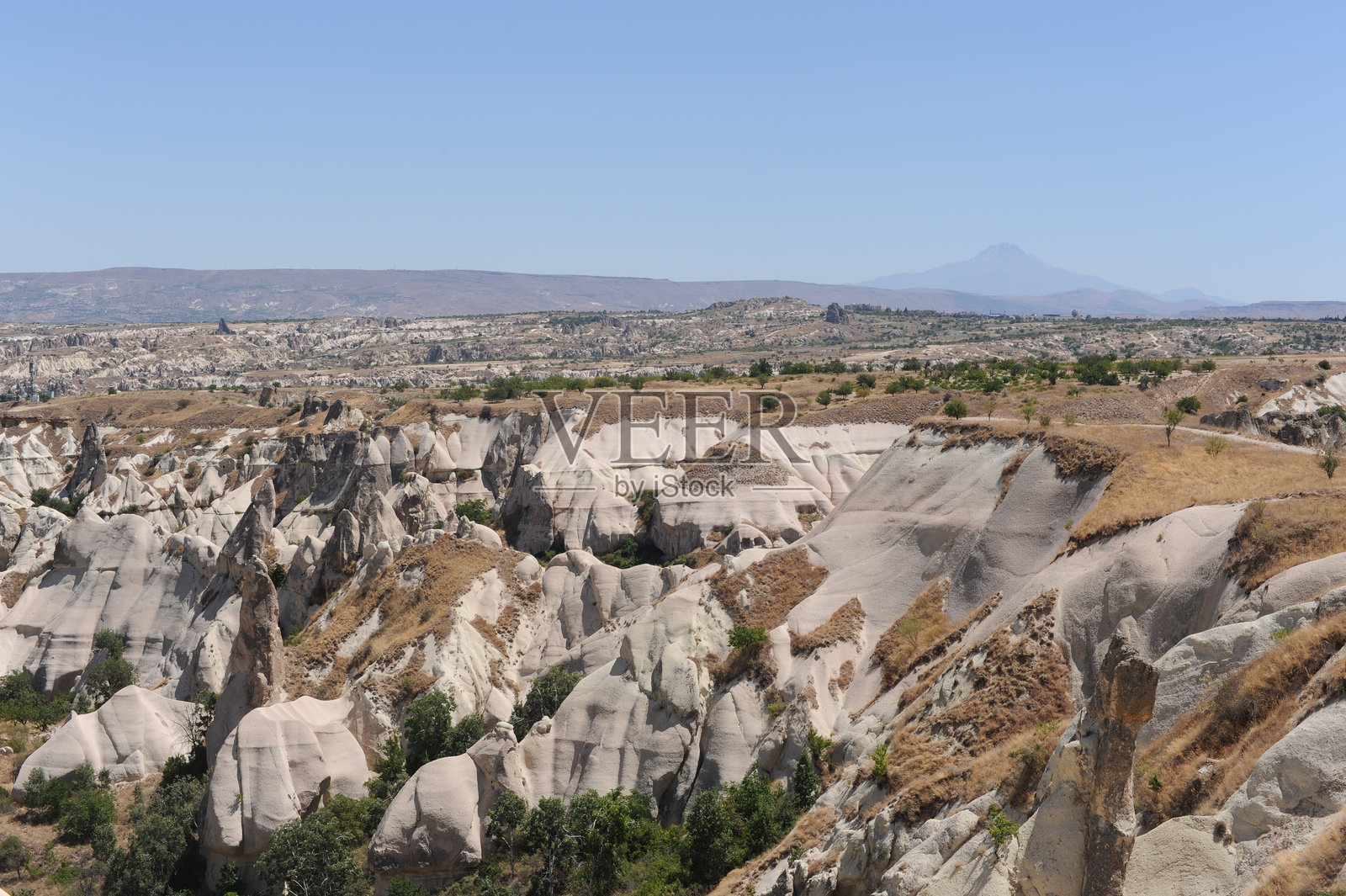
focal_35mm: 50
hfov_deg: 39.6
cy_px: 448
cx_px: 673
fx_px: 1868
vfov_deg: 27.0
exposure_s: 1/500
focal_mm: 50
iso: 200
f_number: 10
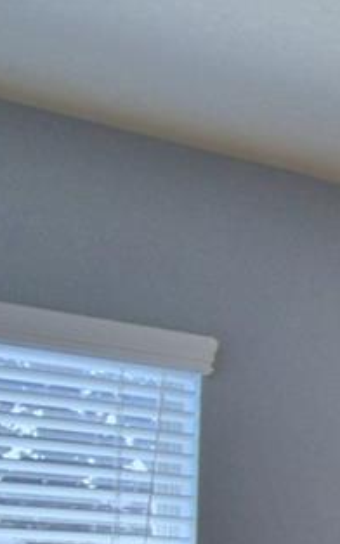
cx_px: 1008
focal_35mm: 78
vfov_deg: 24.5
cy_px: 615
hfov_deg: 11.1
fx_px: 1157
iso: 220
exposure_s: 1/125
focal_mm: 10
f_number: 4.5
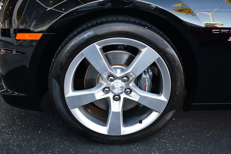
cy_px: 77
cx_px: 116
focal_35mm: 36
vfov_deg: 36.9
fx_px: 231
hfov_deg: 53.1
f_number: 3.5
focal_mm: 18
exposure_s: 1/250
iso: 500
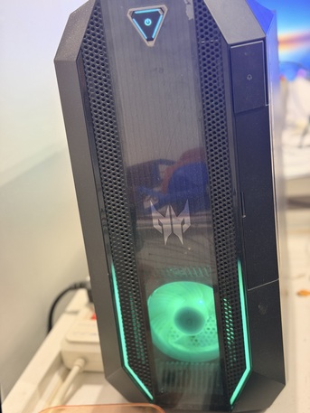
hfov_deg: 30.3
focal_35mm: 48
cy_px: 206
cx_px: 155
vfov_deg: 39.6
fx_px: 573
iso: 640
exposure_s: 1/30
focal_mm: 6.76
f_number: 1.78
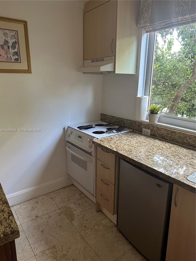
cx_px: 98
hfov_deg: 56.8
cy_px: 130
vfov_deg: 71.6
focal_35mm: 24
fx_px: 181
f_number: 1.78
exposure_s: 1/60
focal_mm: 6.86
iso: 320
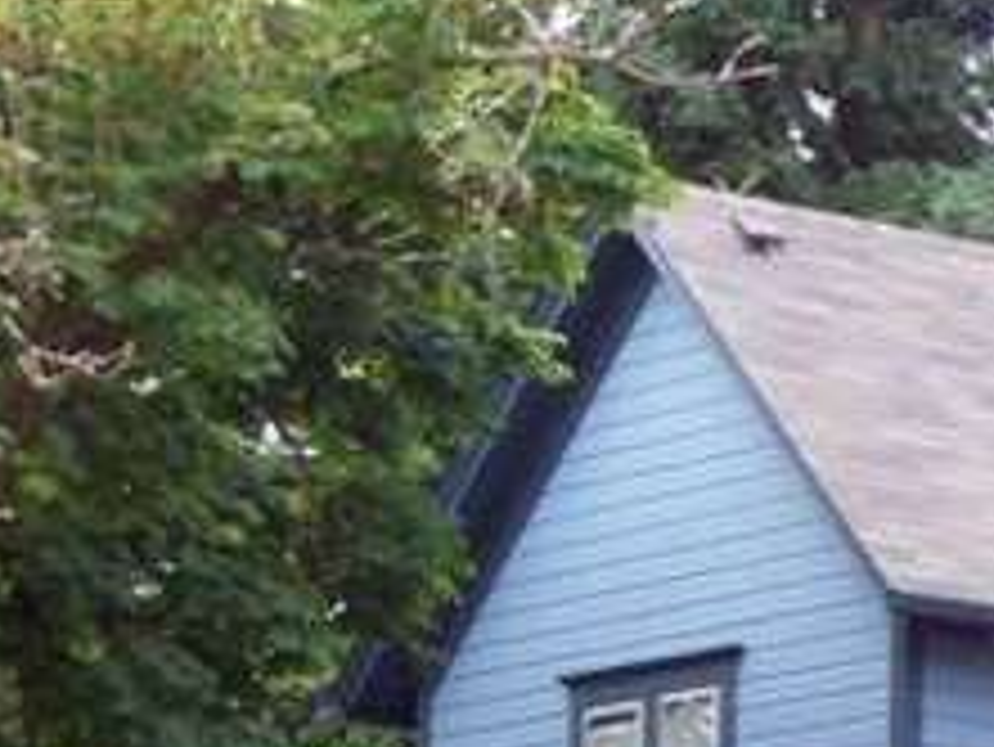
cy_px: 792
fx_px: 6752
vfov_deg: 6.3
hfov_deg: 8.3
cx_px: 1462
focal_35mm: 235
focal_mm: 10.8
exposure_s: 1/149
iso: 80
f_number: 3.6
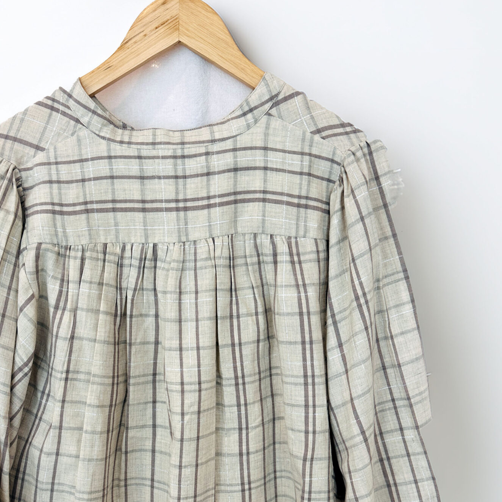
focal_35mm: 41
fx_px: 673
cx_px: 209
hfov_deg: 40.8
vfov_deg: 39.9
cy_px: 372
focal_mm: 6.86
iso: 64
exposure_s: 1/142
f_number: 1.78
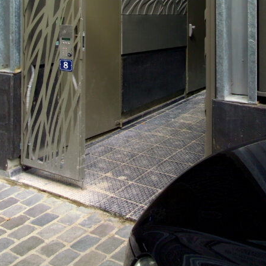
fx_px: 426
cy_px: -4
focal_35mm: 49
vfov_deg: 31.8
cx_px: 150
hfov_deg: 34.6
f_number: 16
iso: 200
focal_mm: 25
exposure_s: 1/20
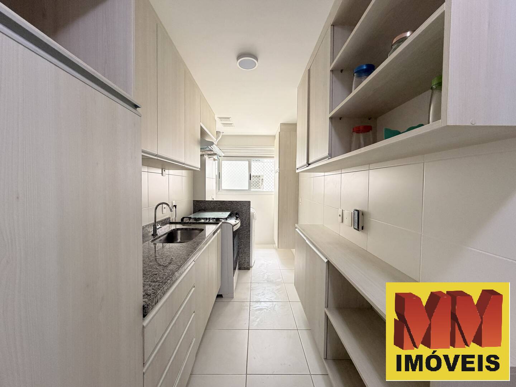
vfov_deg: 85.7
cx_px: 258
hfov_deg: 102.1
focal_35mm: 14
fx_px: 209
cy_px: 194
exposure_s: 1/81
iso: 320
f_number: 2.2
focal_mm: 2.22
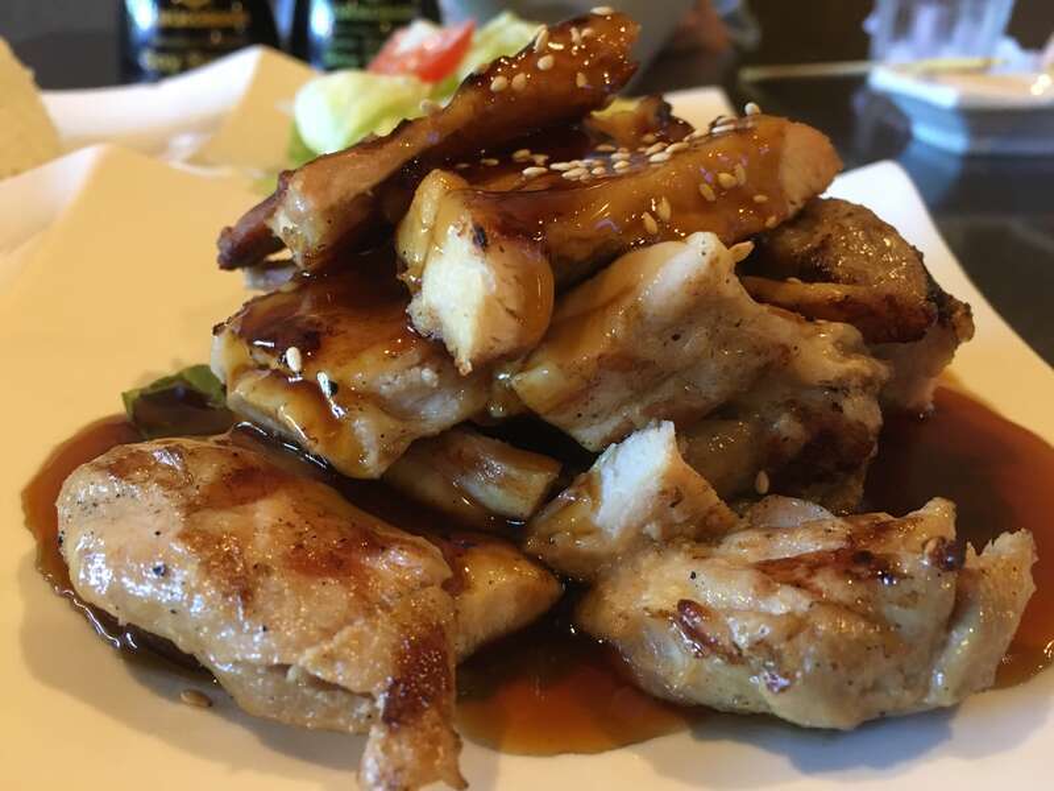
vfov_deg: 48.2
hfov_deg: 61.7
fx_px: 883
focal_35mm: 29
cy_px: 396
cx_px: 527
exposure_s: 1/30
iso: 160
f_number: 2.2
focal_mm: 4.15
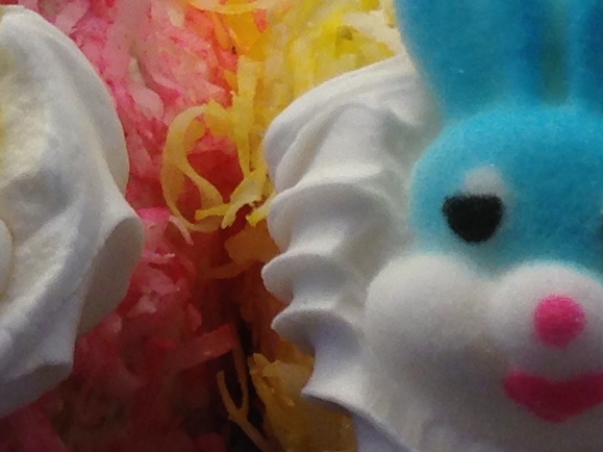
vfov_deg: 7.7
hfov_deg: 10.5
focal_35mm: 186
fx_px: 3239
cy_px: -381
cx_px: -106
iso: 50
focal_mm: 4.12
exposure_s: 1/40
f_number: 2.4
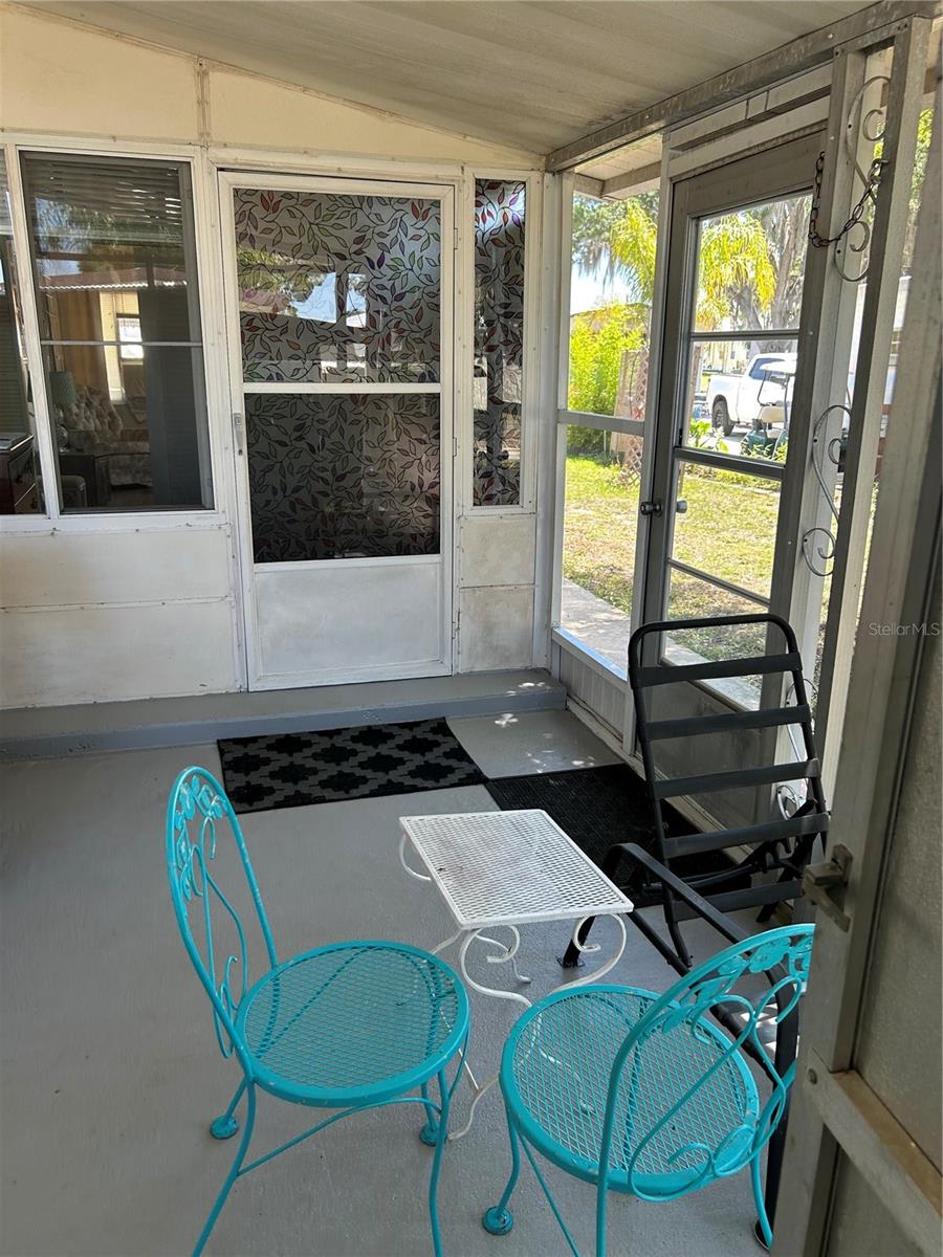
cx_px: 472
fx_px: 944
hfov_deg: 53.1
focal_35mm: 26
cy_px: 628
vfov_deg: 67.3
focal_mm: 5.7
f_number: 1.5
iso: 50
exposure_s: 1/152
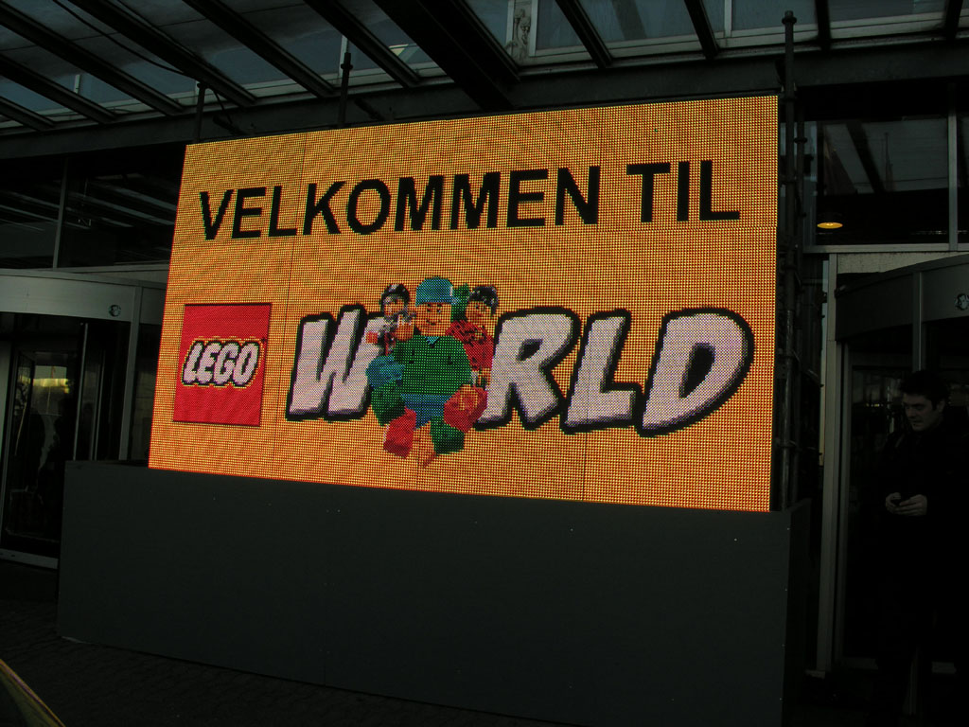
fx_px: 980
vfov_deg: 40.7
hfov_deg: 52.6
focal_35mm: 35
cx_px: 484
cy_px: 364
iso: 50
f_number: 5
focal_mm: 8.9
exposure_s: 1/141
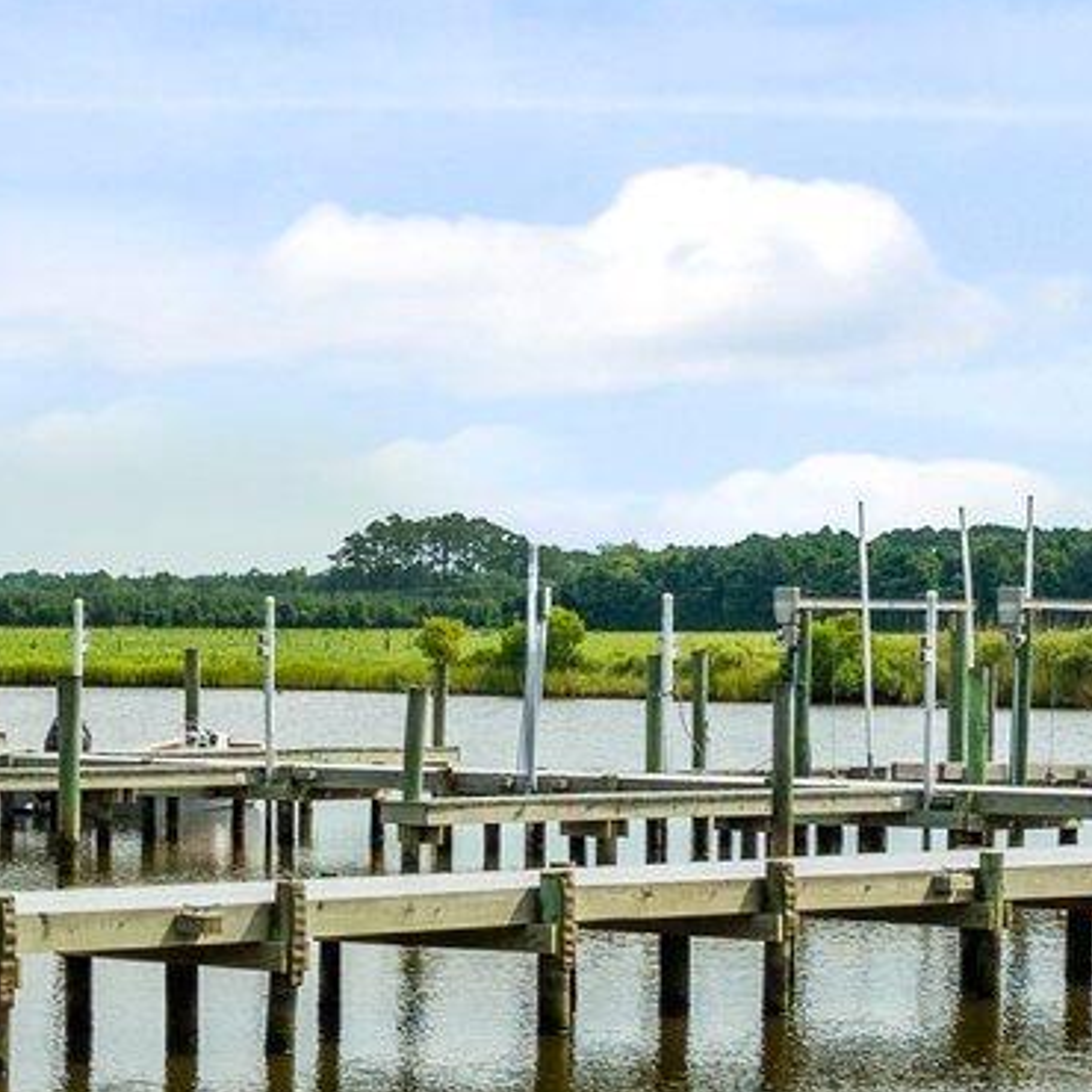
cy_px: 866
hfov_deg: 13.2
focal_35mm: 127
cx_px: -404
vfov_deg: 13.7
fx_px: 4533
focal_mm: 27
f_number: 8
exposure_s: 1/1000
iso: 160
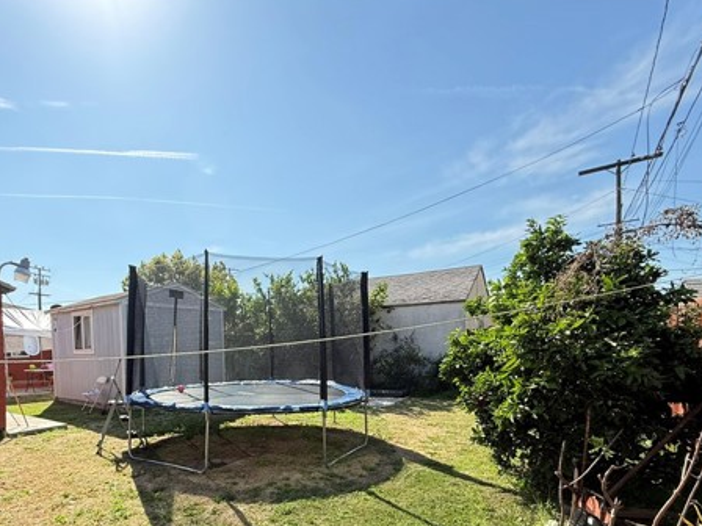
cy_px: 365
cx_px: 274
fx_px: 406
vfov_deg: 63.7
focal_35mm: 20
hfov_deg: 80.6
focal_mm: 2.22
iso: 64
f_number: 2.2
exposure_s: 1/901
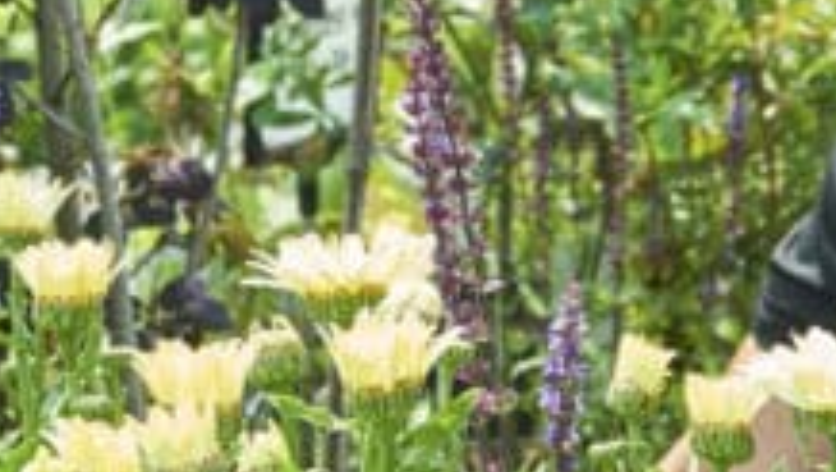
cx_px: 395
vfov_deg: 5.0
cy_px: 52
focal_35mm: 242
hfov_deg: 8.9
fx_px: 5368
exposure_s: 1/250
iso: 400
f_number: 8
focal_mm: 42
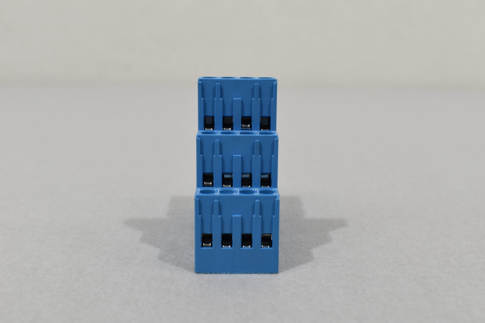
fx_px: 586
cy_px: 162
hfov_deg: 45.0
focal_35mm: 44
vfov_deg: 30.9
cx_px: 242
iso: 400
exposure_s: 1/60
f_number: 7.1
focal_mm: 29
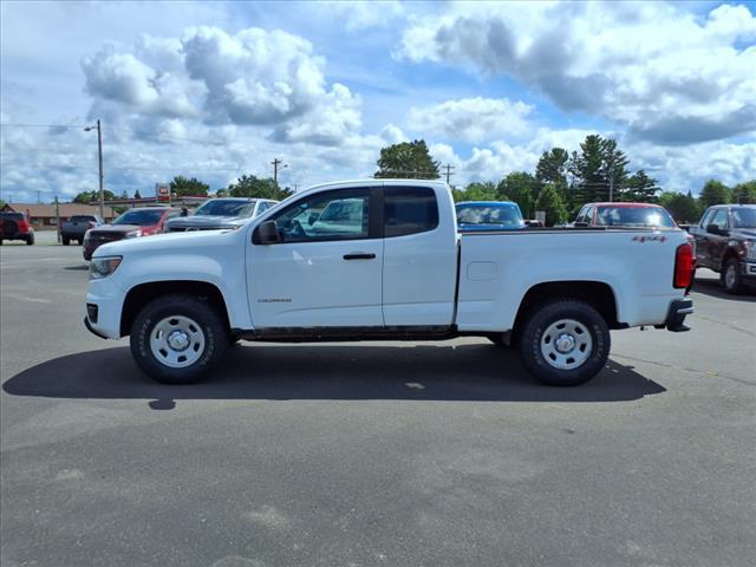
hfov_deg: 65.3
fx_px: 590
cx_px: 378
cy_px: 284
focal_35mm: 27
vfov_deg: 51.4
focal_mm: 3.58
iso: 40
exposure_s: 1/3333
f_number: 1.9
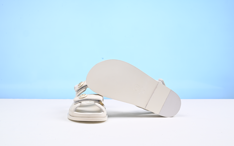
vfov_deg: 30.5
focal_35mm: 42
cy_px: 73
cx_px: 117
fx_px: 268
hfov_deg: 47.2
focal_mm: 41
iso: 100
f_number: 16
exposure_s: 1/2
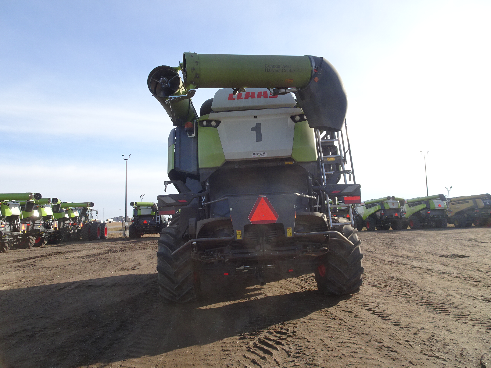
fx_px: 340
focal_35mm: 24
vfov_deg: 56.8
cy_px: 184
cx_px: 246
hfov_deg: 71.6
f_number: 3.5
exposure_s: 1/500
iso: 80
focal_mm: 4.1
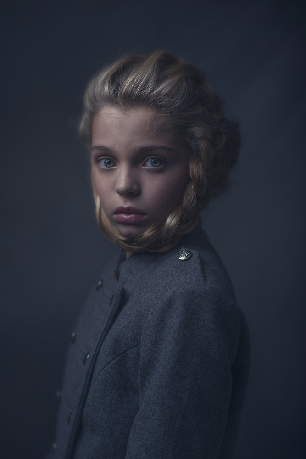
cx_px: 153
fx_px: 1083
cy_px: 230
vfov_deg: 23.9
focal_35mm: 85
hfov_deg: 16.1
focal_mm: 85
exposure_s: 1/200
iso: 100
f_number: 2.8
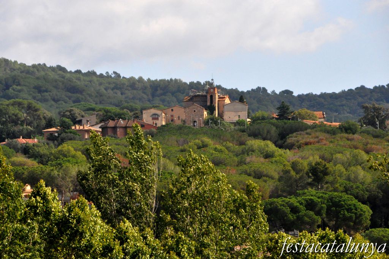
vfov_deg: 4.6
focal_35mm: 300
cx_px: 194
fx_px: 3238
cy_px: 130
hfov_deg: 6.9
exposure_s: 1/2000
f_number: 11
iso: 2500
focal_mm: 200
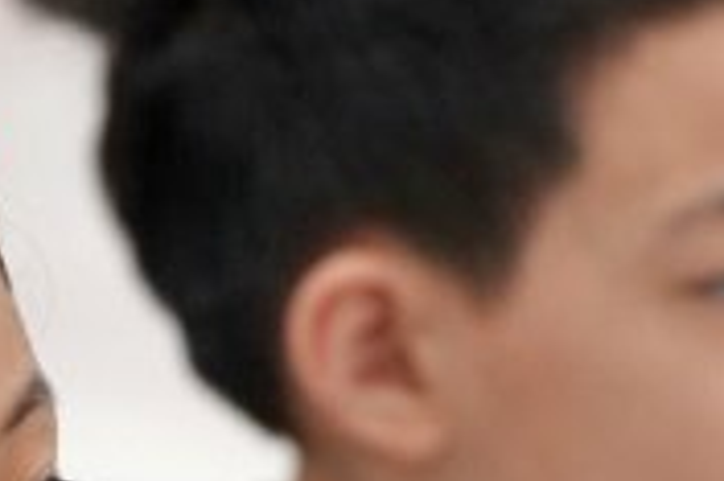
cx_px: 350
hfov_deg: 2.0
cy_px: 937
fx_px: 20574
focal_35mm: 1024
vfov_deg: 1.3
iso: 2000
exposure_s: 1/250
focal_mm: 200
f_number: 4
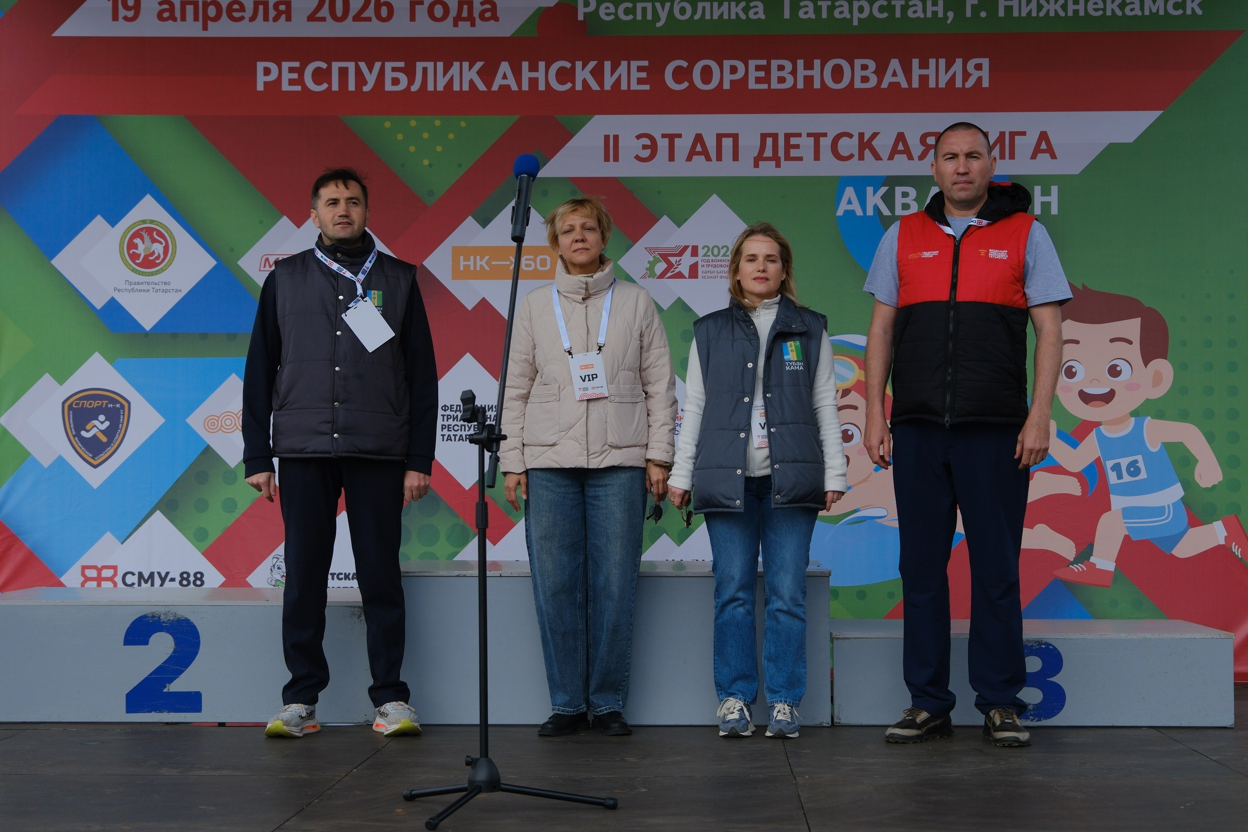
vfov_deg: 21.9
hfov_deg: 32.4
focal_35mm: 62
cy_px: 416
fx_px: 2149
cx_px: 624
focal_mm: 41.1
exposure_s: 1/2500
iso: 400
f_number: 4
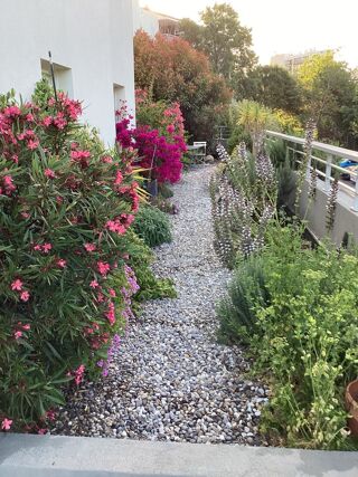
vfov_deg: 58.4
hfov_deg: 45.4
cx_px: 179
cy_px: 238
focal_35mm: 31
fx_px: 428
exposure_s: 1/120
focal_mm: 3.3
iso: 64
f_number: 2.4
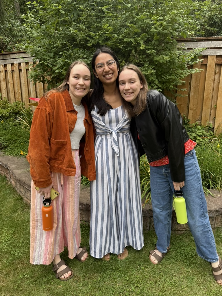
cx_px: 111
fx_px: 205
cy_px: 148
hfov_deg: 56.8
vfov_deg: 71.6
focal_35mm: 24
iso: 80
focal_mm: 6.76
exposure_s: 1/805
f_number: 1.78
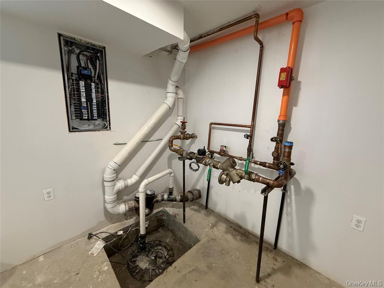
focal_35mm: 14
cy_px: 144
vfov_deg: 85.7
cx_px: 192
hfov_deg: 102.1
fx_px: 155
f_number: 2.2
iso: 400
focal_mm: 2.22
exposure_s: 1/60
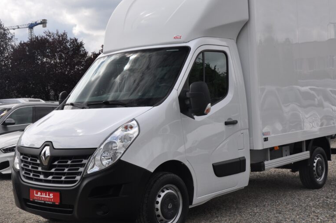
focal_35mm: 52
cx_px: 180
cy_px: 91
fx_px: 485
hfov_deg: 38.2
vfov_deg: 25.9
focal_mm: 26
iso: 500
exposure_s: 1/400
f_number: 10
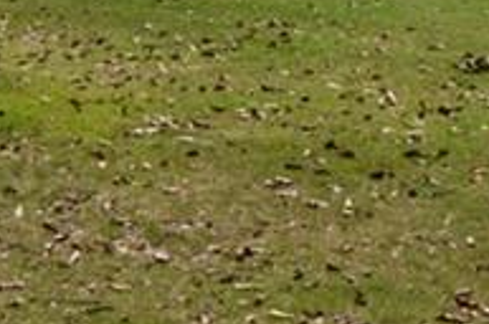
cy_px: -425
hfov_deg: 11.0
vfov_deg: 7.0
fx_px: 2522
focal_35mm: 186
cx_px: 375
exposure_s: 1/1250
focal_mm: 35
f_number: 8
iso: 250
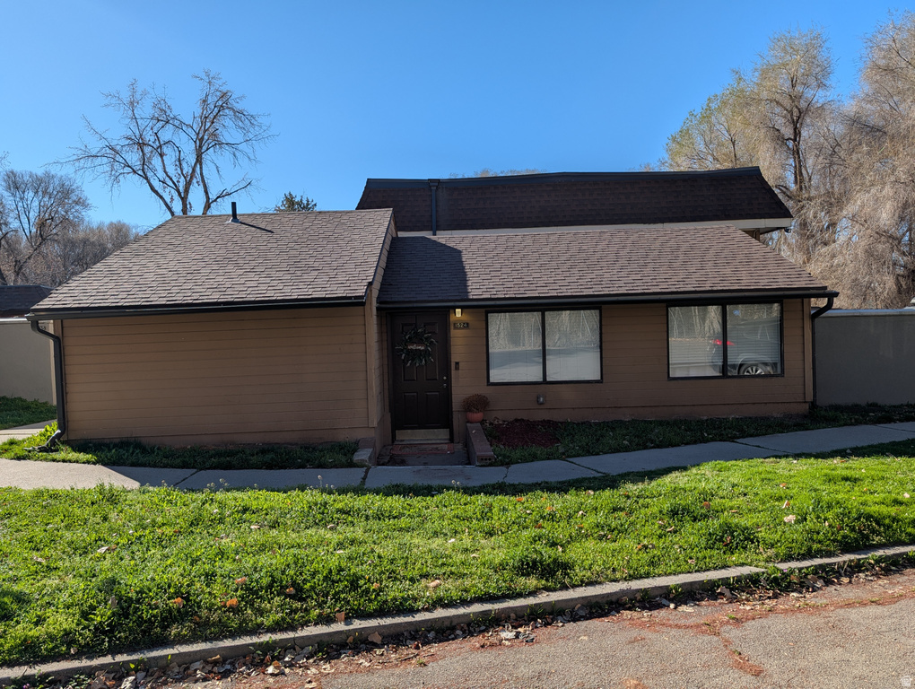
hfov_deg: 71.5
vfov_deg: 56.9
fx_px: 635
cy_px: 344
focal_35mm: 24
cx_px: 458
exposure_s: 1/831
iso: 17
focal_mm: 6.9
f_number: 1.68
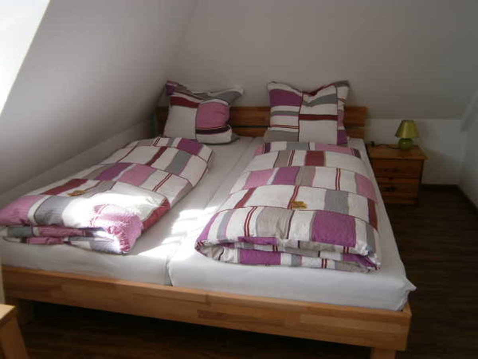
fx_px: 359
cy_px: 180
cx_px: 239
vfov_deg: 53.1
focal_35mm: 26
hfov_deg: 67.3
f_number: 2.8
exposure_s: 1/80
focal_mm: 4.7
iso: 80
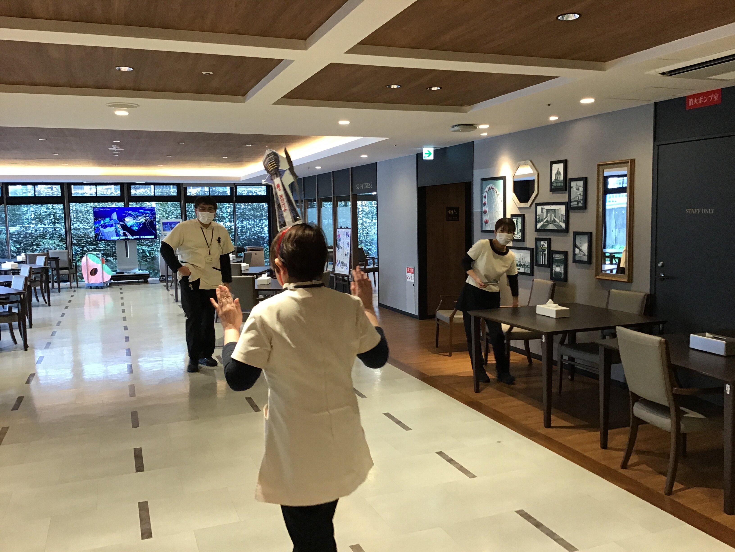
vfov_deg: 45.4
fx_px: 658
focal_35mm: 31
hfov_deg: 58.4
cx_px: 368
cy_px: 276
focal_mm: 3.3
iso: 64
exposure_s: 1/30
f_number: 2.4
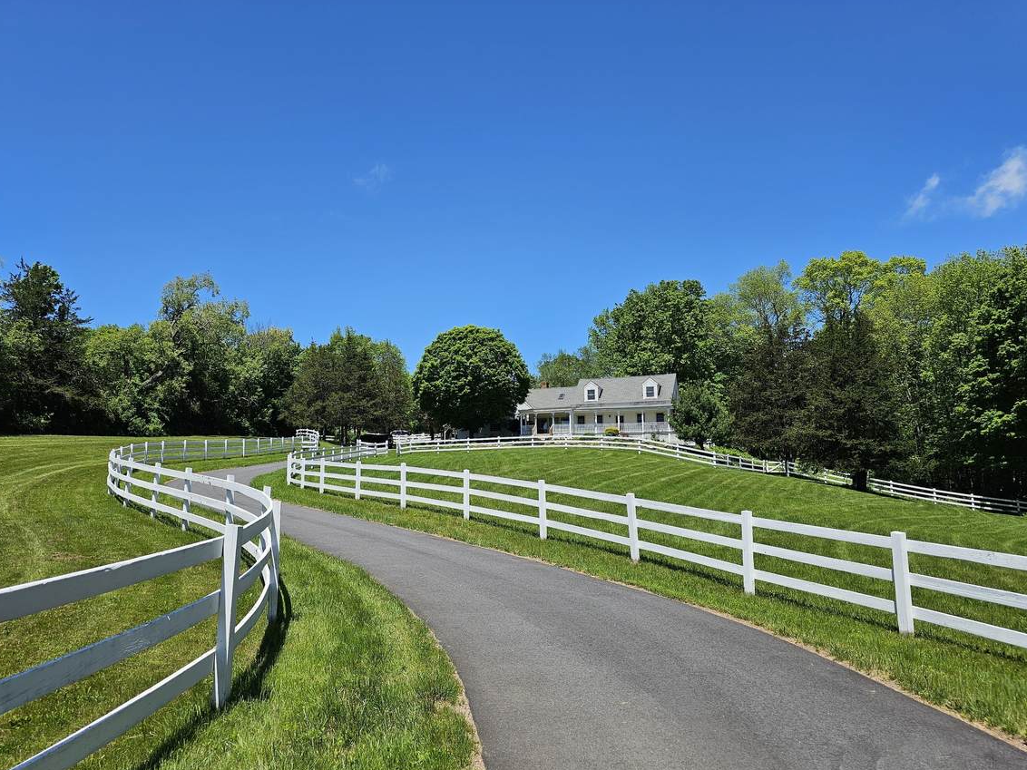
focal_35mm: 26
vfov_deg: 53.1
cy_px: 396
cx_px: 468
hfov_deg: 67.2
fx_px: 771
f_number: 1.7
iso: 10
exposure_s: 1/1008
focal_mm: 6.3
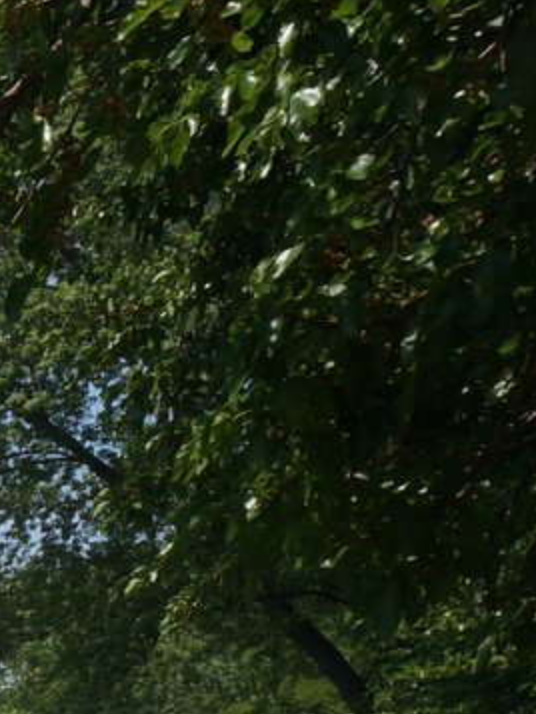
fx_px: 2166
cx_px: -969
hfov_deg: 10.7
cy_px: 866
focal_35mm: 105
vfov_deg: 17.8
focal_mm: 16
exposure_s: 1/100
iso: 100
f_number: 13
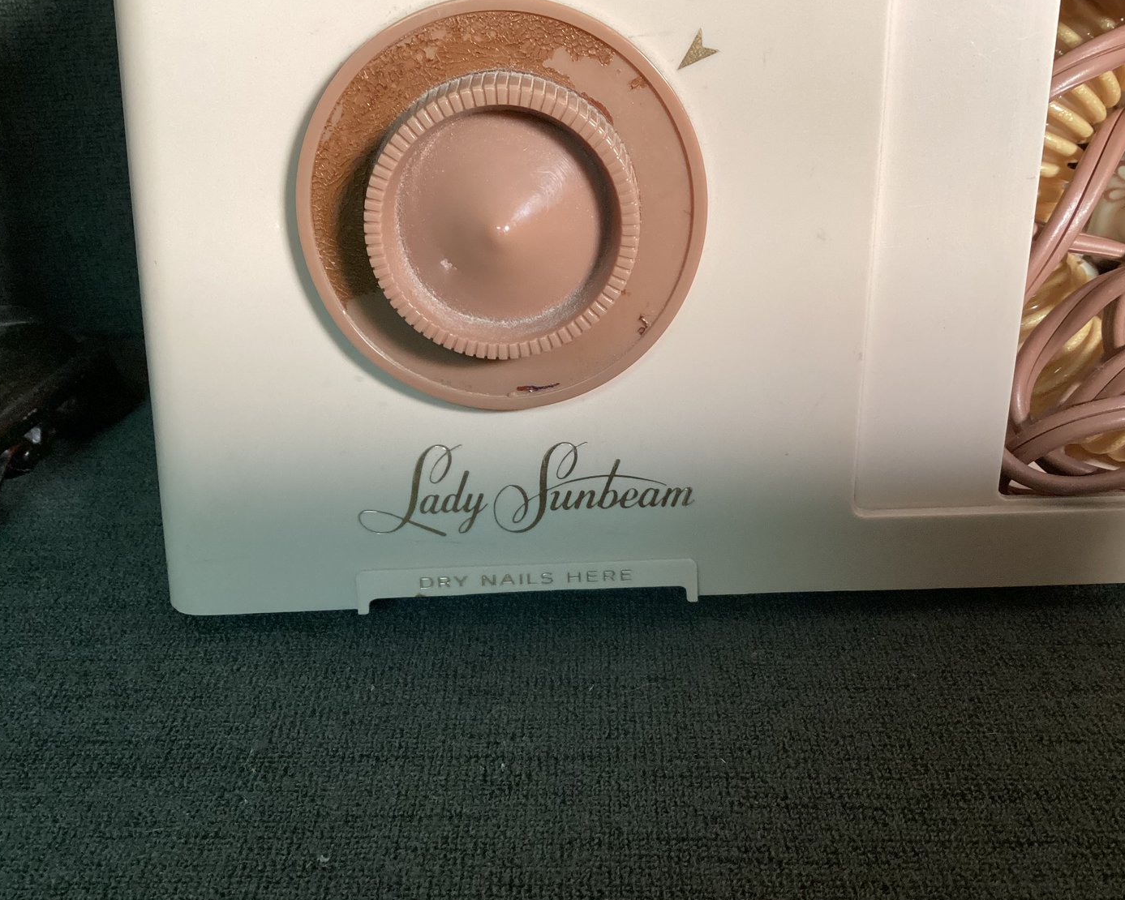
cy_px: 450
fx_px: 1099
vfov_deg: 44.6
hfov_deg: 54.2
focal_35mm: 33
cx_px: 592
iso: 320
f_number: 2.4
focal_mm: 3.3
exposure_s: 1/60
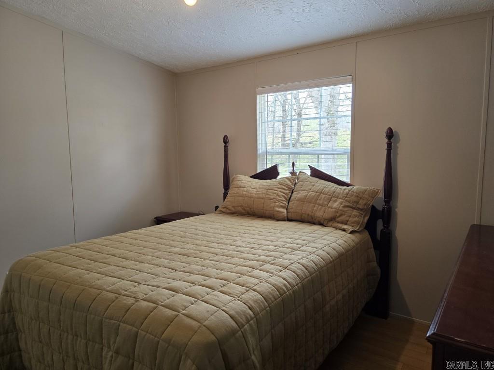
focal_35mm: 23
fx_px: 328
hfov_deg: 73.9
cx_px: 247
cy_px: 185
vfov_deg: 58.9
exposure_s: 1/120
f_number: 1.7
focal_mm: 6.3
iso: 160
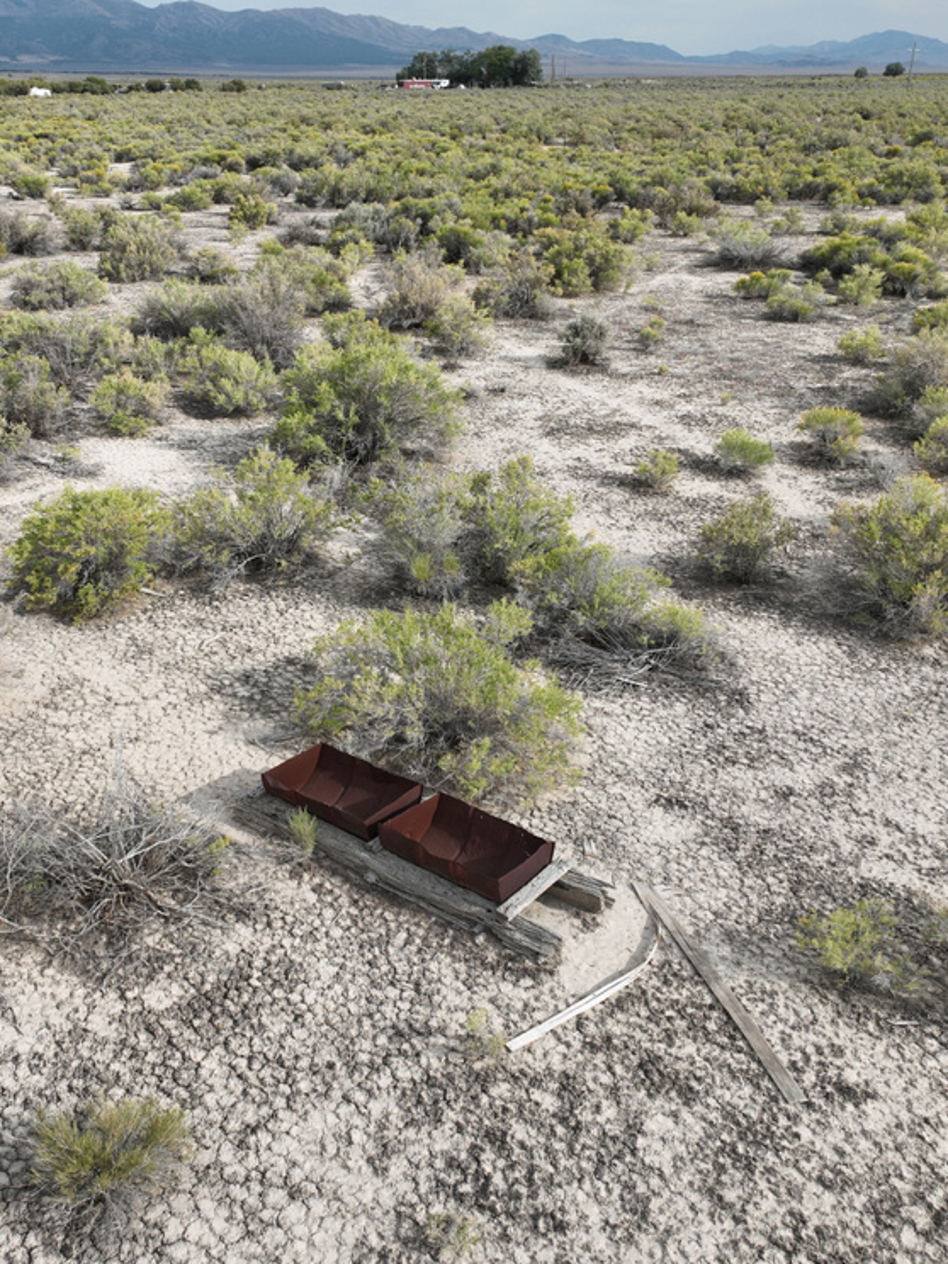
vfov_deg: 55.3
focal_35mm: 33
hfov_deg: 42.8
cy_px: 643
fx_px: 1205
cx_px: 387
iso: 100
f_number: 2.8
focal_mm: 12.29
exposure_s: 1/1600
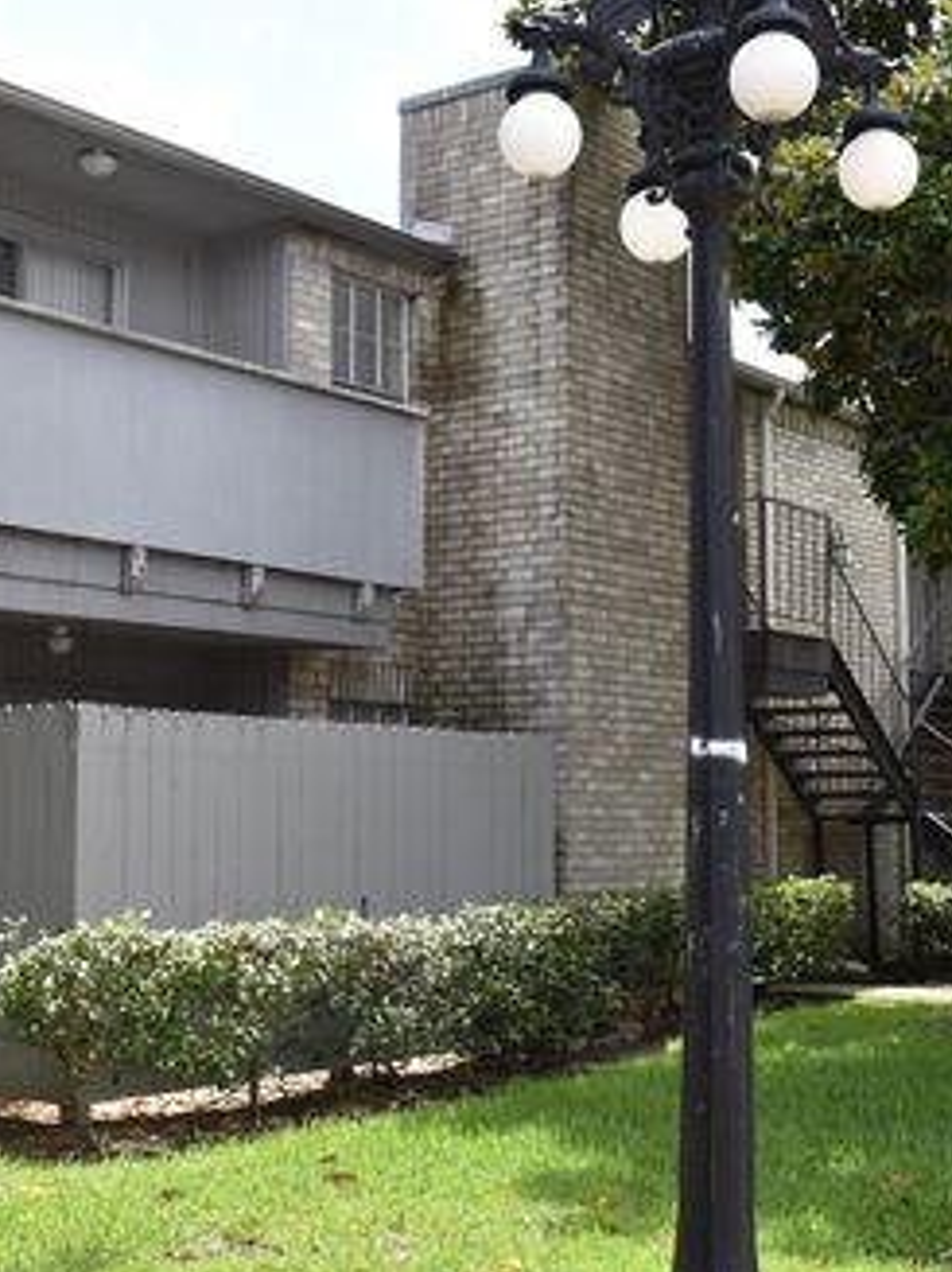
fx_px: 1862
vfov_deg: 37.7
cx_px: 435
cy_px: 636
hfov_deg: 28.7
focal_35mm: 51
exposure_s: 1/250
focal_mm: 23
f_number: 7.1
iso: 200
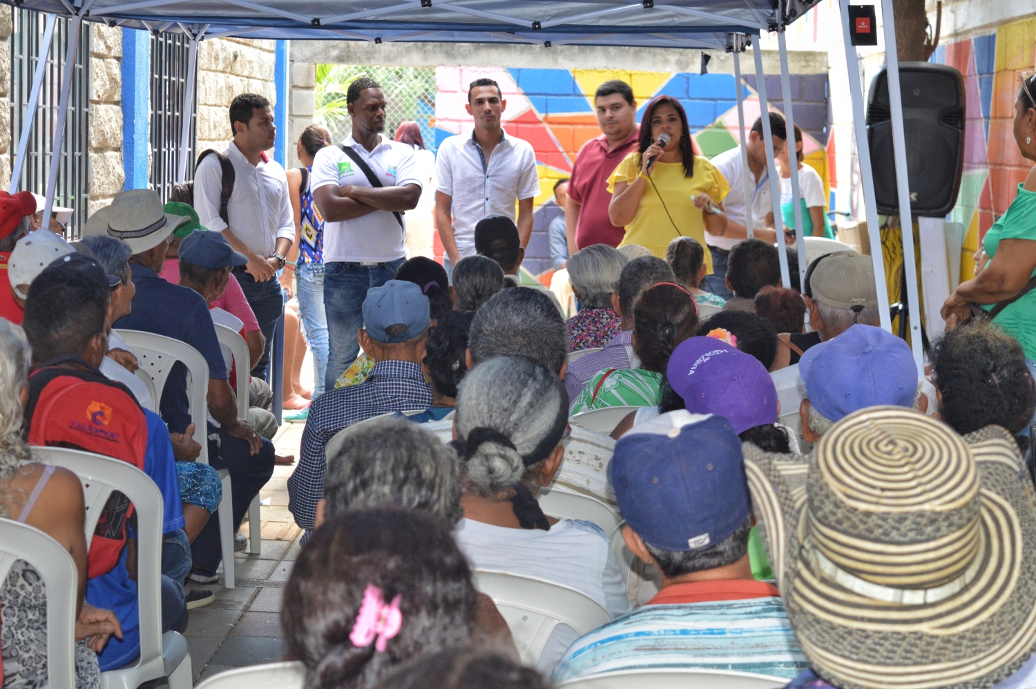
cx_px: 518
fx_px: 2372
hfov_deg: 24.6
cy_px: 344
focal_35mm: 82
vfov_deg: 16.5
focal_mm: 55
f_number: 5.6
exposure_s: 1/60
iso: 1000
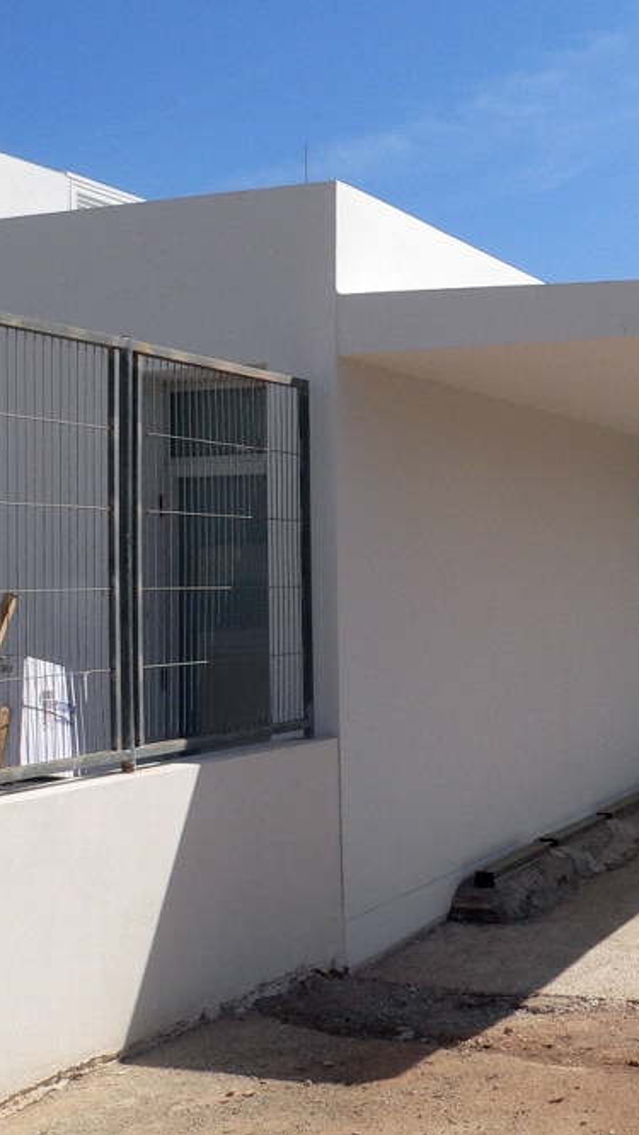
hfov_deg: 22.0
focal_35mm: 53
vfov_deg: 39.2
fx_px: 1595
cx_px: 600
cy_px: 562
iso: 100
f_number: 8
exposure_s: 1/400
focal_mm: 6
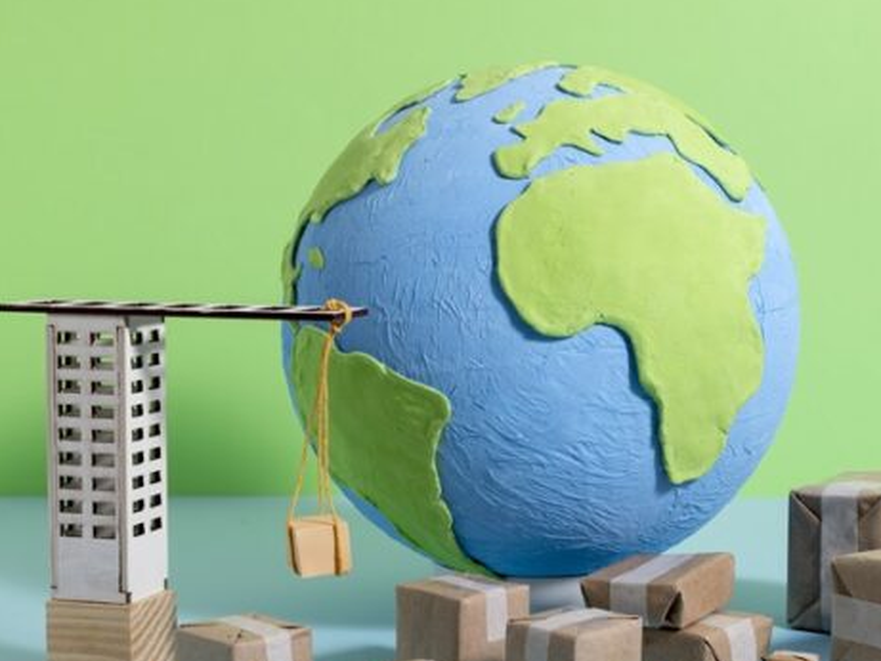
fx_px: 1858
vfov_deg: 20.2
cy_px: 372
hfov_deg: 26.5
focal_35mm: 73
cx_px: 573
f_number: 13
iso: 250
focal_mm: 50
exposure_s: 1/125
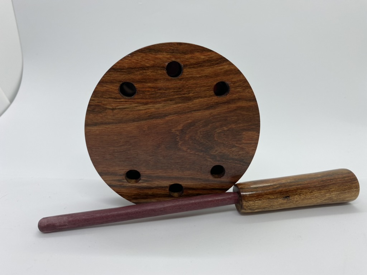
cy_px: 138
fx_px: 276
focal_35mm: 26
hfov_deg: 67.3
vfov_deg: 53.1
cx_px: 184
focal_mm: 4.25
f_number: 1.8
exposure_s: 1/122
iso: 40
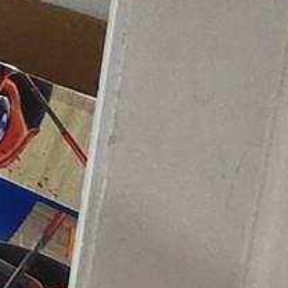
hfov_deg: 6.8
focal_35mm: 113
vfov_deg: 12.9
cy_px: -328
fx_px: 1064
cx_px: -1069
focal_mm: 1.74
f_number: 2.2
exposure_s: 1/60
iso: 250
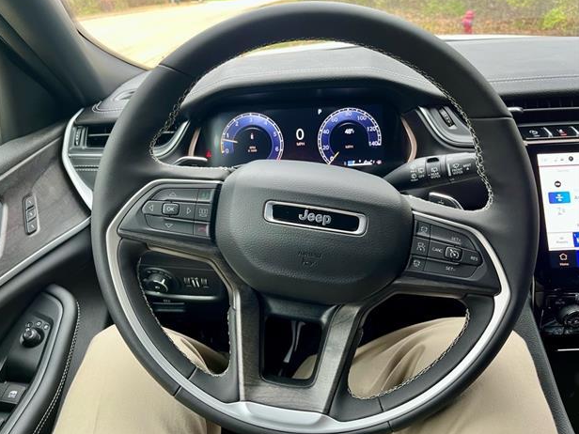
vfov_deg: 51.4
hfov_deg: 65.3
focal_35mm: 27
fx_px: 452
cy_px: 217
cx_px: 281
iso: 125
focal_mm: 5.1
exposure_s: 1/79
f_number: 1.6
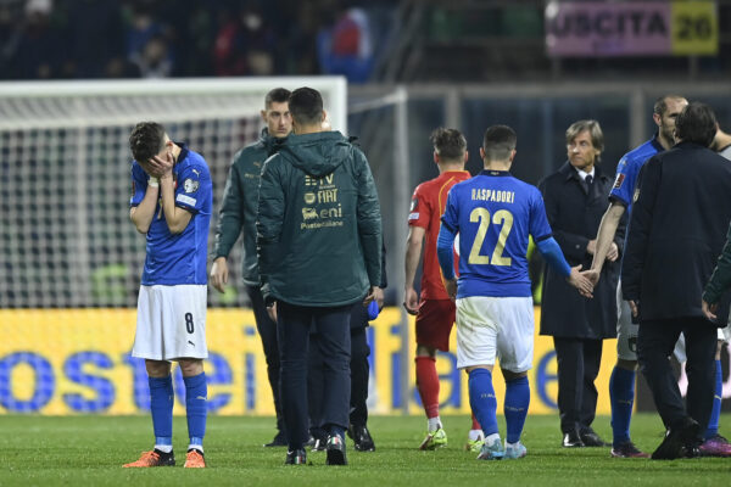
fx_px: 8122
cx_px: 366
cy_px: 244
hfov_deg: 5.2
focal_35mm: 400
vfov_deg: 3.4
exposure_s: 1/1000
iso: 2000
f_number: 3.5
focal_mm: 400
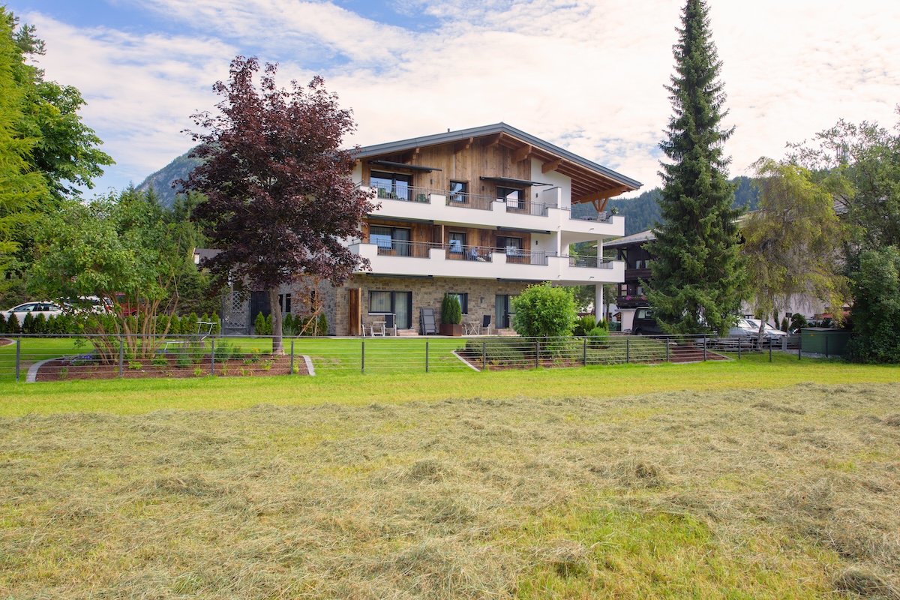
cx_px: 450
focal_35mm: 24
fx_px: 600
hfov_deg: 73.7
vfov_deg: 53.1
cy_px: 300
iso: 100
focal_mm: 24
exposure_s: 1/100
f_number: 8
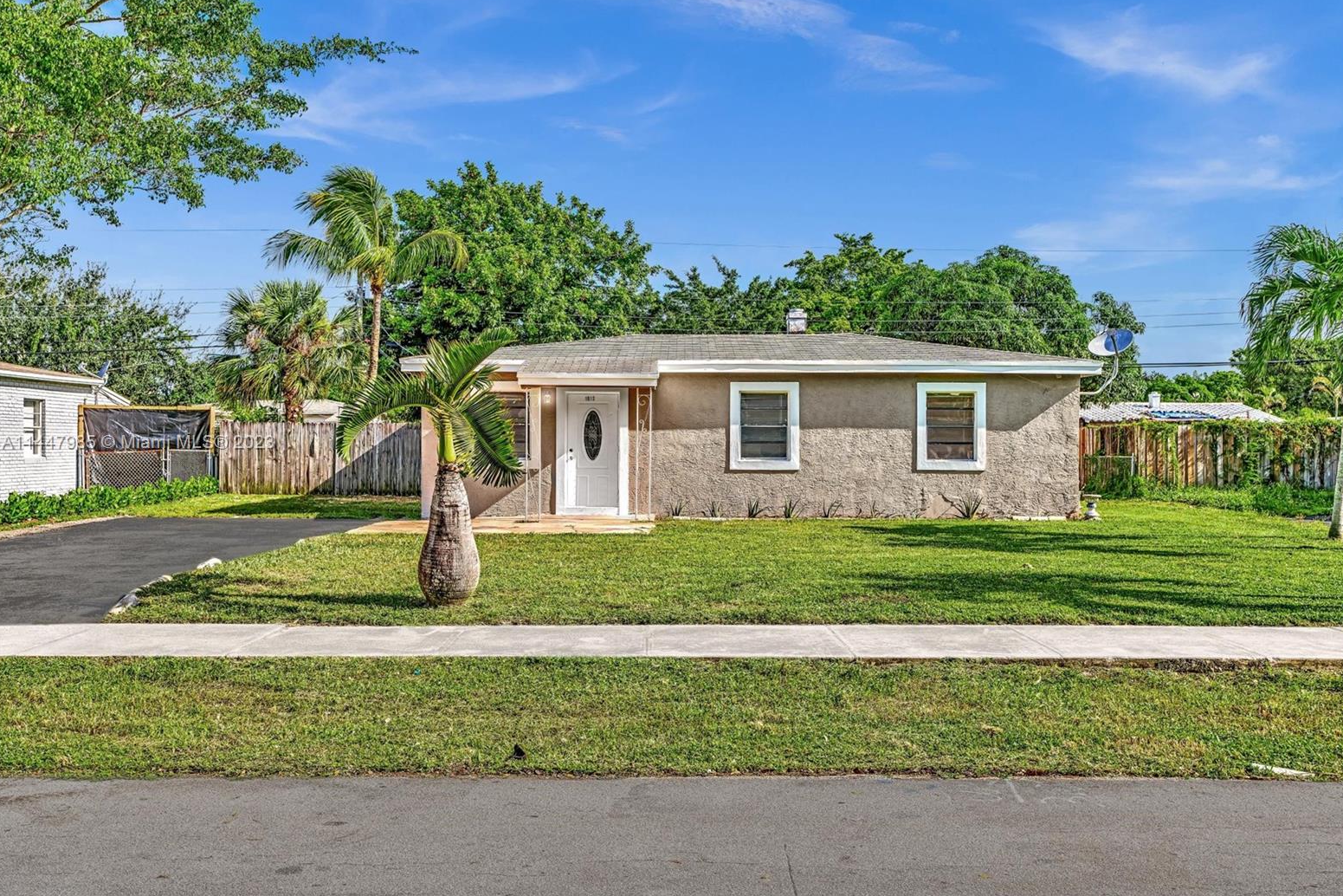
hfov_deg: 57.2
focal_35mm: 33
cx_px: 690
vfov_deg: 40.0
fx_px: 1231
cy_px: 444
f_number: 8
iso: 200
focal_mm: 32
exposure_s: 1/500
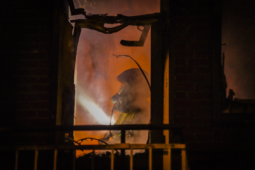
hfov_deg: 12.3
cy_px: 85
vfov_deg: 8.2
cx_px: 128
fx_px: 1183
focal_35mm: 167
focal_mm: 167
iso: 10000
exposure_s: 1/30
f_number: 2.8
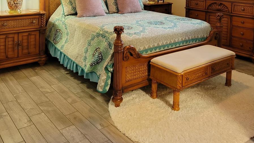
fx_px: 256
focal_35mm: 38
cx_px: 127
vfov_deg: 29.0
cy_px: -4
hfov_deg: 52.8
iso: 320
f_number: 1.8
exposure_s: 1/119
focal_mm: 5.4
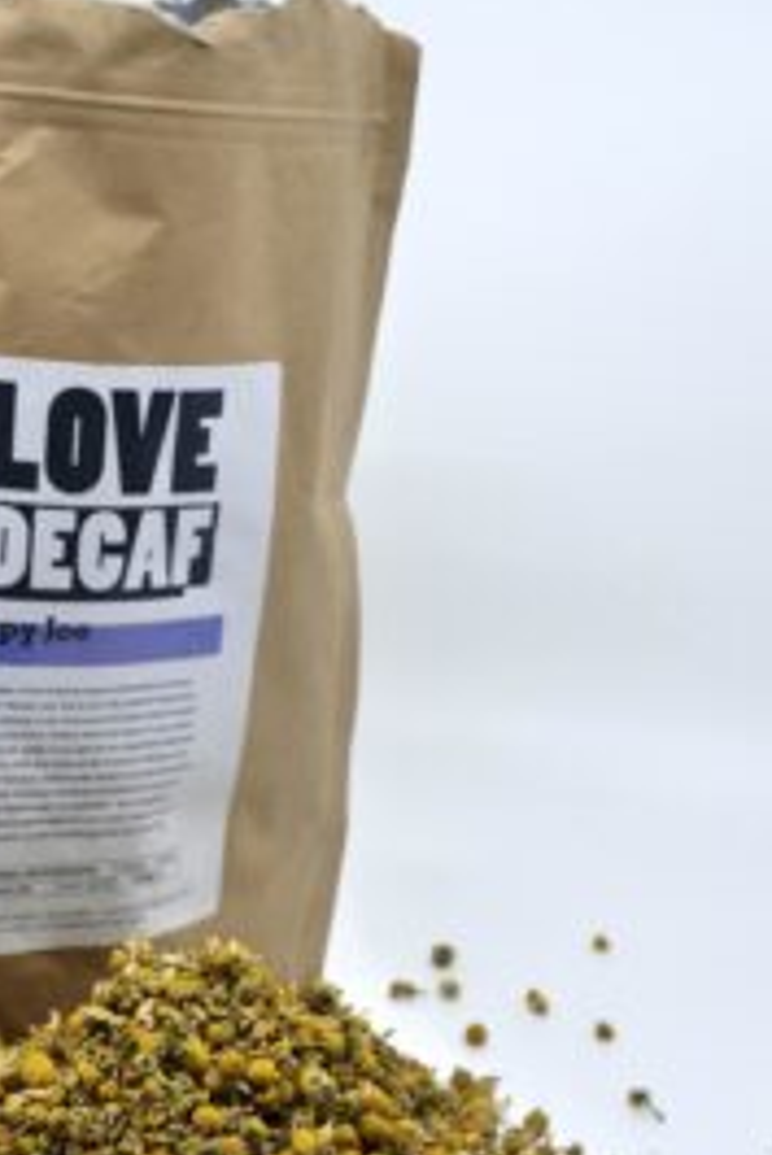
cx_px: 179
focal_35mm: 69
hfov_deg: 19.6
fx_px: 2216
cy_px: 710
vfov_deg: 29.1
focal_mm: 22
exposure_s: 1/320
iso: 200
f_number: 5.6
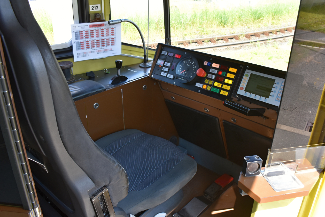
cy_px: 105
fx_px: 280
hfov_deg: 60.3
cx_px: 165
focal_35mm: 31
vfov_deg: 42.3
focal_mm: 20
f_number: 6.3
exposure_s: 1/160
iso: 400
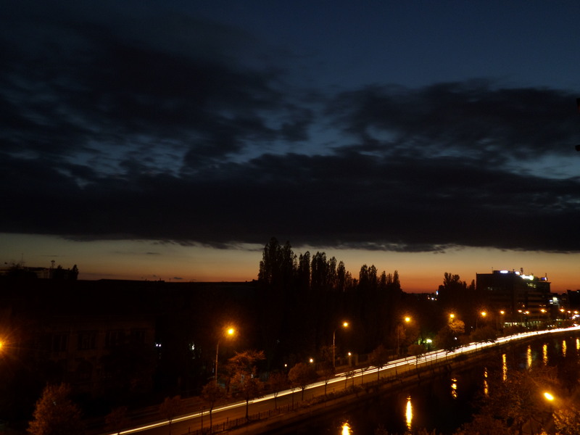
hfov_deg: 56.8
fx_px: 536
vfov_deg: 44.2
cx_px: 290
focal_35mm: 32
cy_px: 218
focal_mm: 5.8
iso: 80
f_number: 9.9
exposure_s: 8
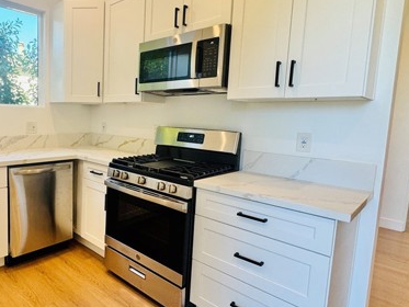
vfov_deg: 56.8
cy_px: 144
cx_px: 107
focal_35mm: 24
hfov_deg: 67.5
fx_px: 284
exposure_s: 1/120
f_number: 2.2
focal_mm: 2.22
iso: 100
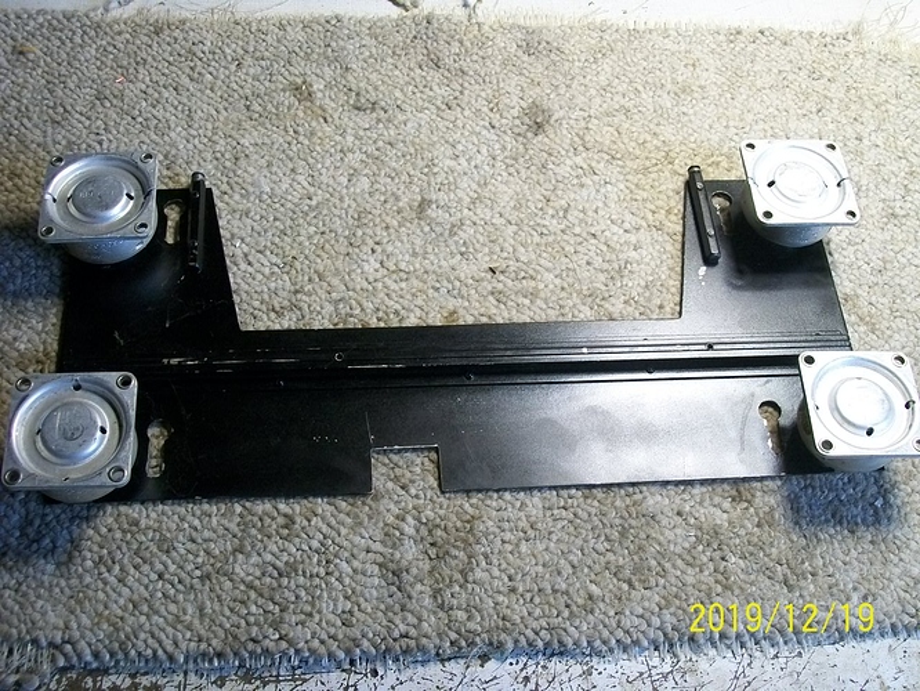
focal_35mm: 45
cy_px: 346
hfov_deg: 42.1
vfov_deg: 32.2
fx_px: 1196
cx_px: 460
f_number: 3
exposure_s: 1/10
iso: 160
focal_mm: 7.6
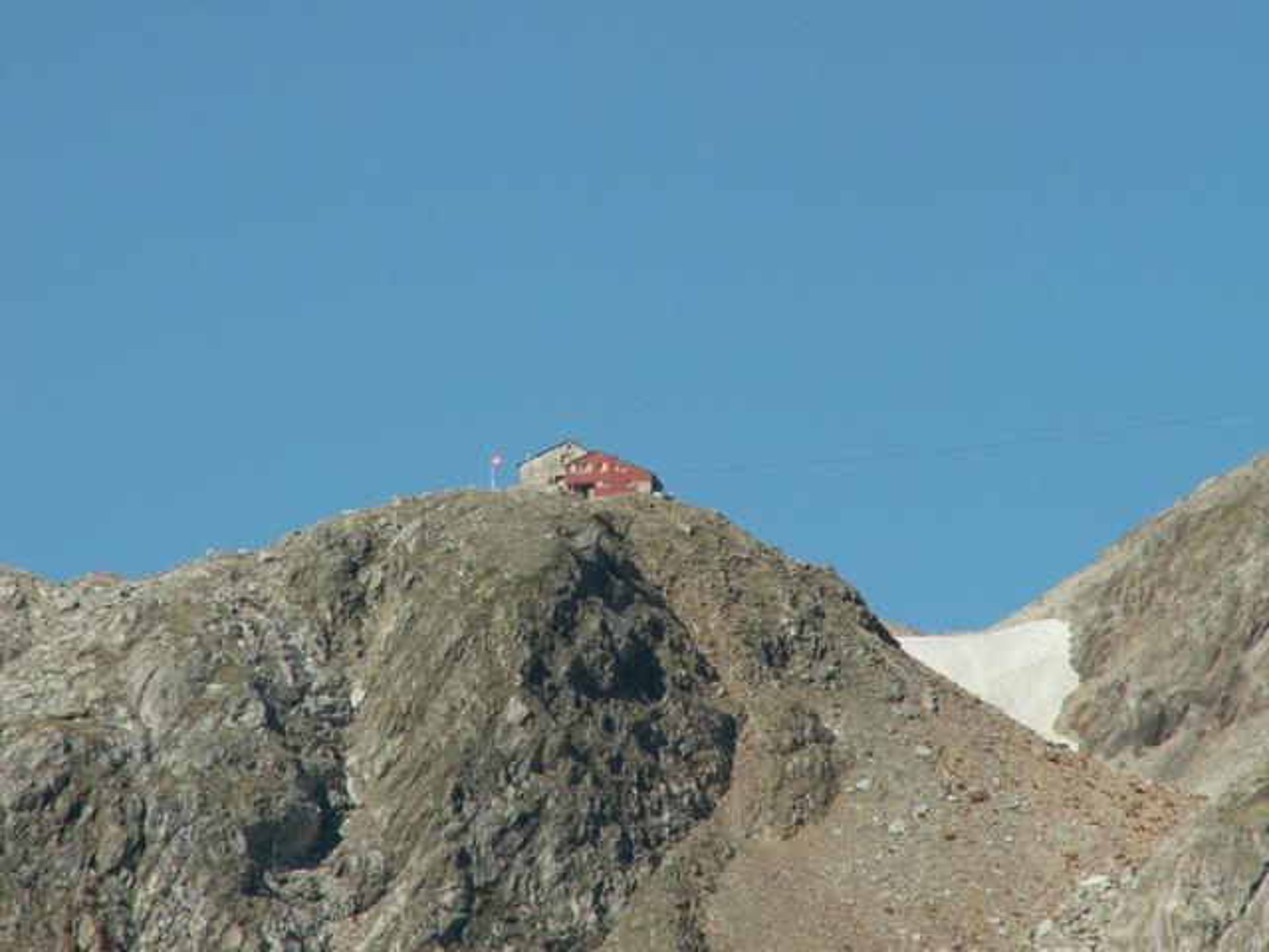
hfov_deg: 5.4
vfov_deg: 4.1
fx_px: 13344
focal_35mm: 364
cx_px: 634
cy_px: 476
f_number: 7.1
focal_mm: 60.32
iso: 50
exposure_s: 1/250
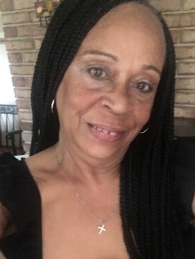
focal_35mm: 21
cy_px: 163
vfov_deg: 77.4
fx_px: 158
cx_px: 98
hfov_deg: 63.5
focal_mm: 2.65
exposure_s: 1/15
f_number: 2.2
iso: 800
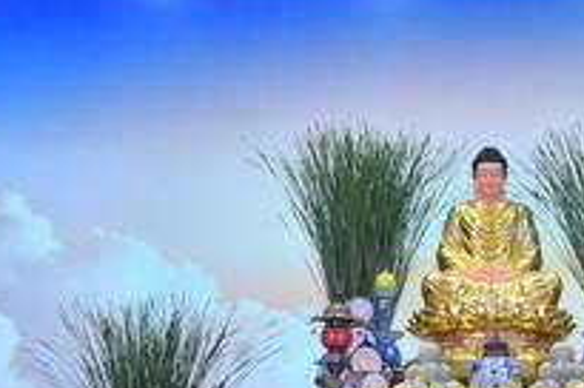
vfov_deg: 12.5
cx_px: 479
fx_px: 1749
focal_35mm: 108
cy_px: 361
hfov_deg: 18.8
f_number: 6.3
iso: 1000
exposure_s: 1/125
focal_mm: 34
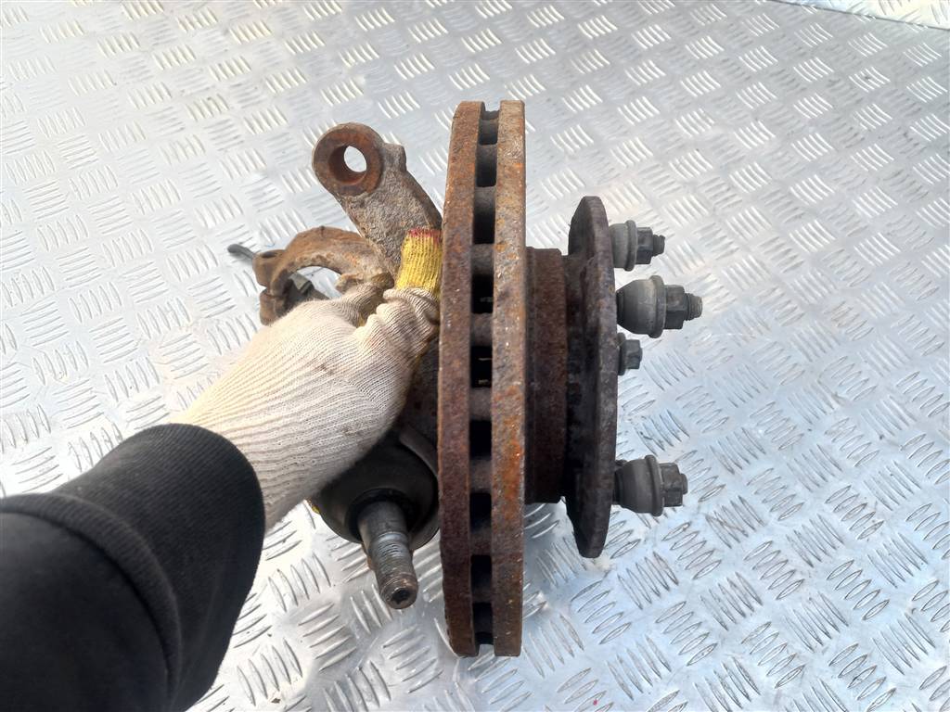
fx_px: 686
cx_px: 475
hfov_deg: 69.4
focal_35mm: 25
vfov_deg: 54.9
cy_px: 356
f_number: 1.8
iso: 40
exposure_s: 1/50
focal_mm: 4.6
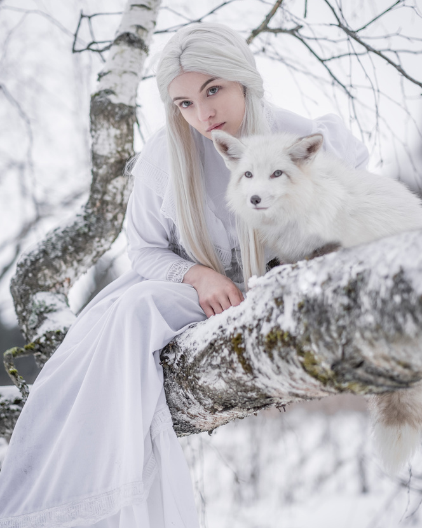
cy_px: 259
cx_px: 211
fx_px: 1483
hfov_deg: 16.2
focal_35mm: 95
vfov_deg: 20.2
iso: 200
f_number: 1.4
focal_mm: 56
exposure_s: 1/4000
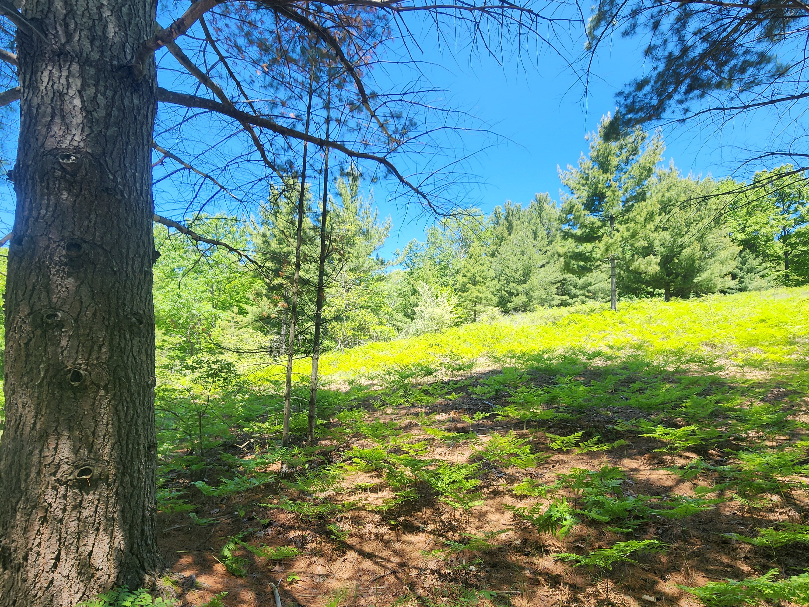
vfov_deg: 81.4
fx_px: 351
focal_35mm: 15
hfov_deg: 98.1
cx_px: 421
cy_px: 339
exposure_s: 1/411
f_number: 2.2
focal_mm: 2.2
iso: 50
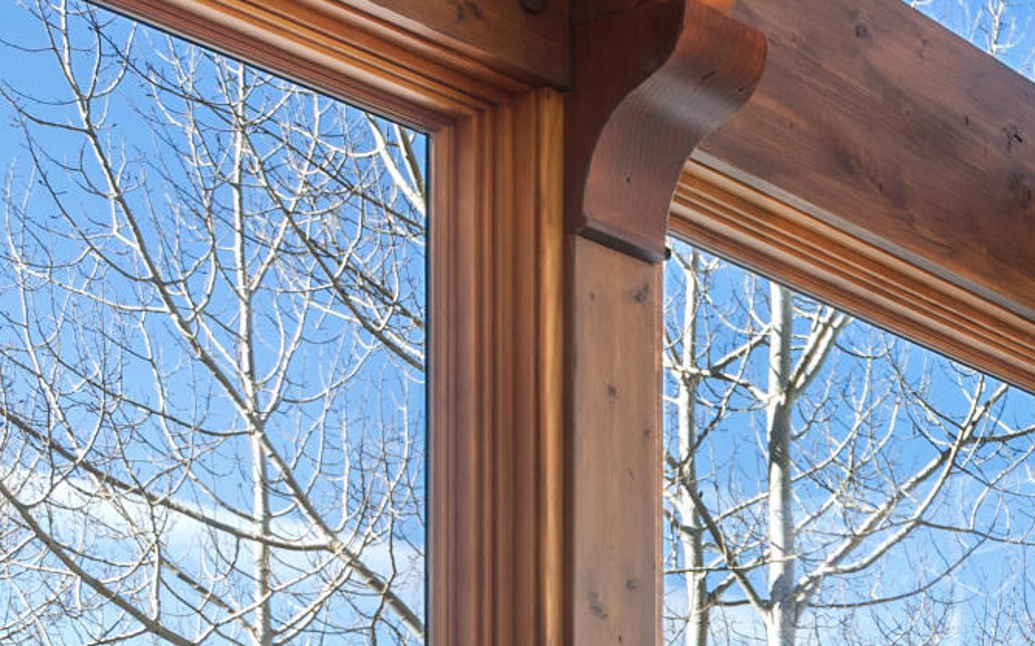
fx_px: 2453
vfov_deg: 13.5
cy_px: 1139
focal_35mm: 87
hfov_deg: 18.7
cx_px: 1842
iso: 200
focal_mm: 19
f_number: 7.1
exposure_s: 1/15
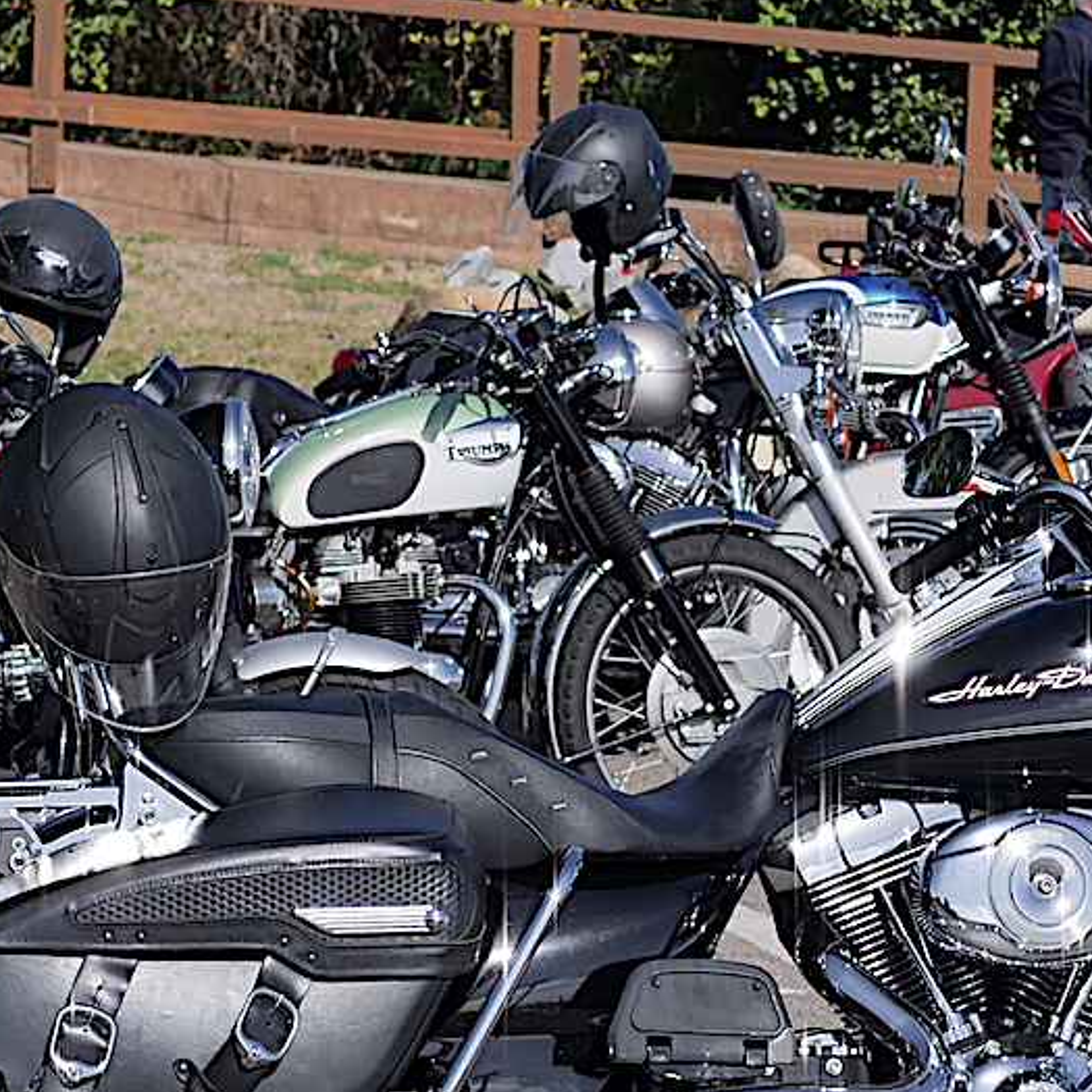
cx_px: 859
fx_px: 3605
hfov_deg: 17.1
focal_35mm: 101
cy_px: 647
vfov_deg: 17.2
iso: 200
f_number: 3.2
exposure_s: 1/8000
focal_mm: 25
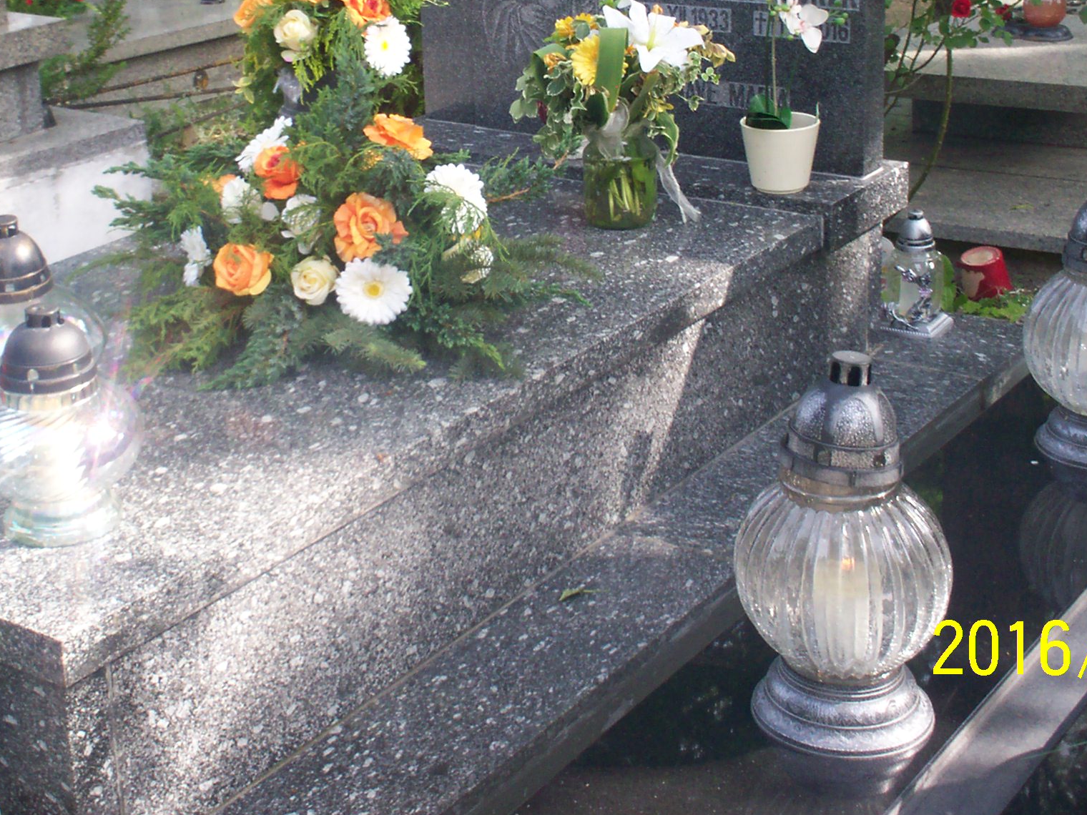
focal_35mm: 61
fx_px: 1916
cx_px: 458
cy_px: 139
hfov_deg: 31.6
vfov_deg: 23.6
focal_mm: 6
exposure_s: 1/86.9
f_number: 4.5
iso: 100
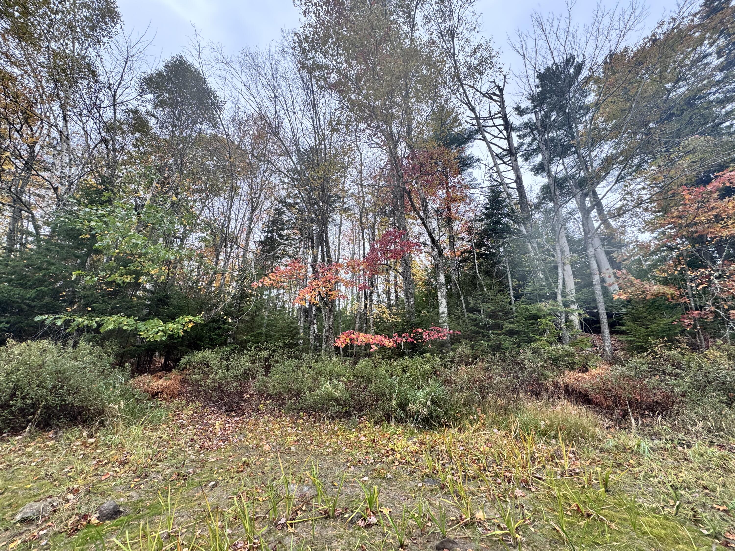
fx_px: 297
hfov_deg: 102.1
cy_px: 276
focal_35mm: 14
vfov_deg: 85.7
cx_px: 368
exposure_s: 1/141
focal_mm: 2.22
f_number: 2.2
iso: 40
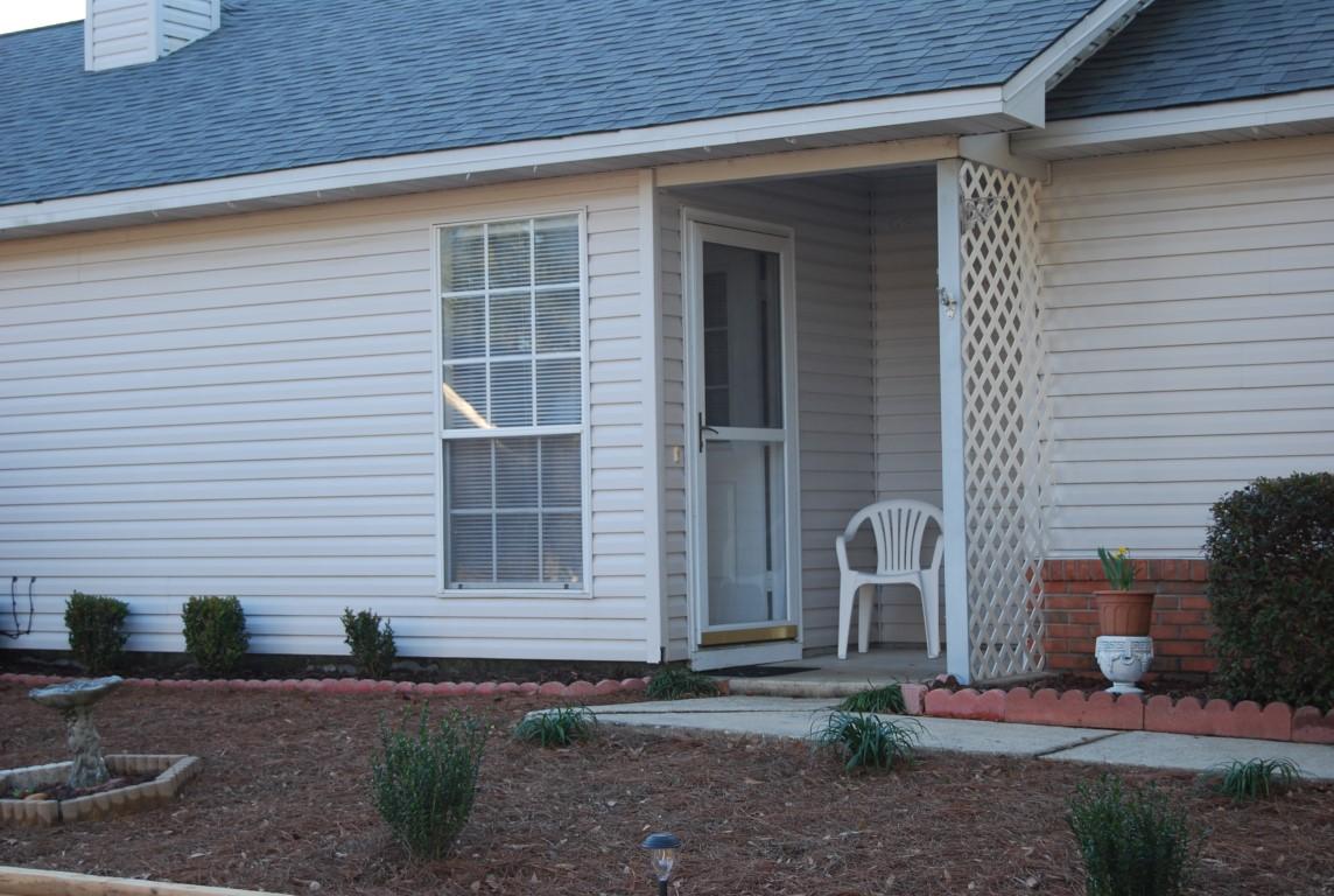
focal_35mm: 68
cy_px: 448
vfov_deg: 20.3
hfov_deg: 29.8
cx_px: 667
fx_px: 2506
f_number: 5.3
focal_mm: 45
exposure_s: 1/100
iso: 200
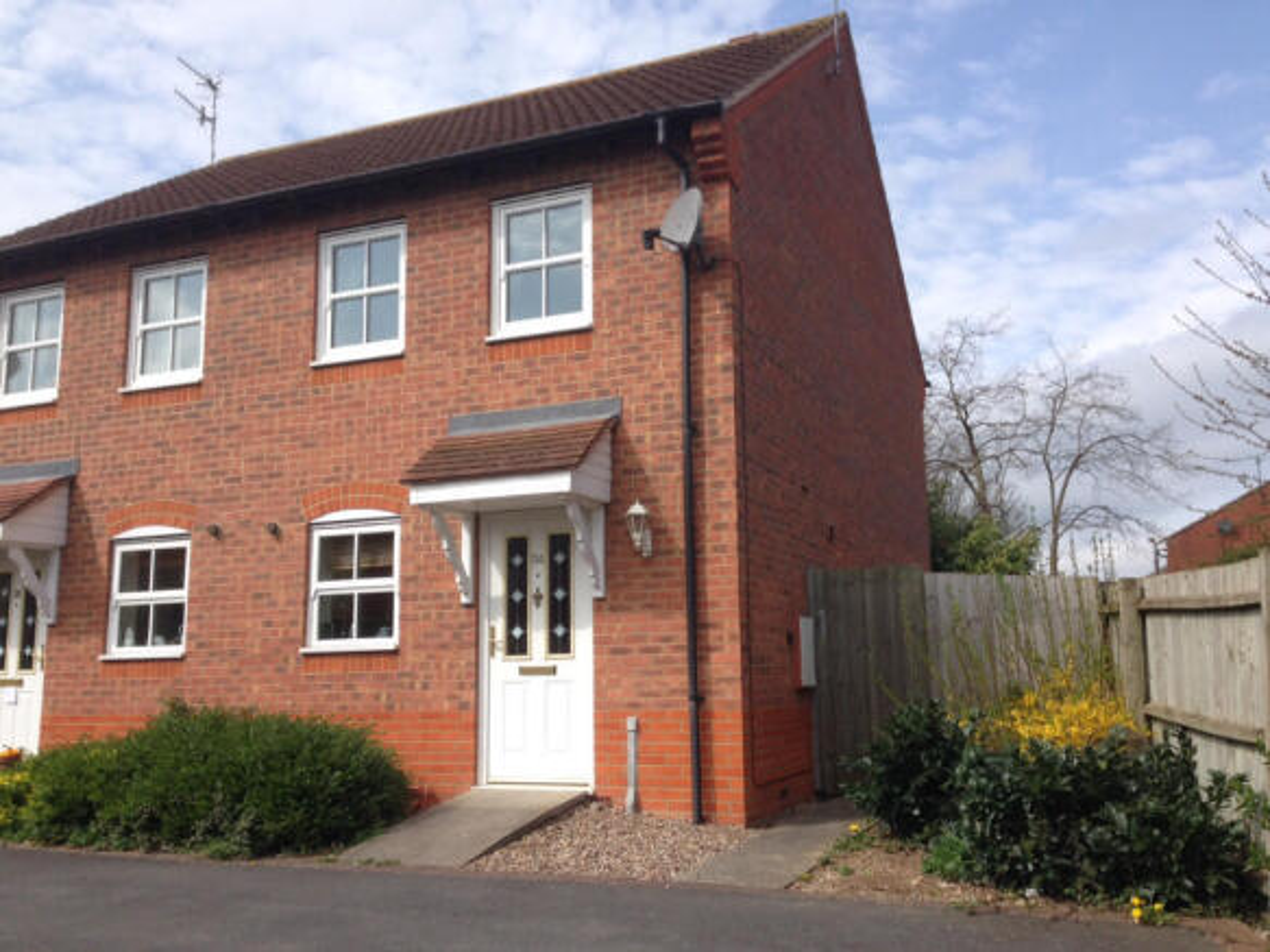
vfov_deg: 42.9
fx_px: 1210
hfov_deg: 55.4
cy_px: 476
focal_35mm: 33
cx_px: 635
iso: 50
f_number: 2.4
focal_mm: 4.12
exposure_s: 1/1355
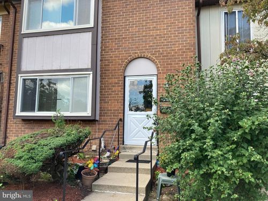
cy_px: 100
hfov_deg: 63.4
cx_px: 134
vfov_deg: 49.7
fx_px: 217
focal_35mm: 28
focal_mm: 3.99
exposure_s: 1/186
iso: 20
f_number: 1.8
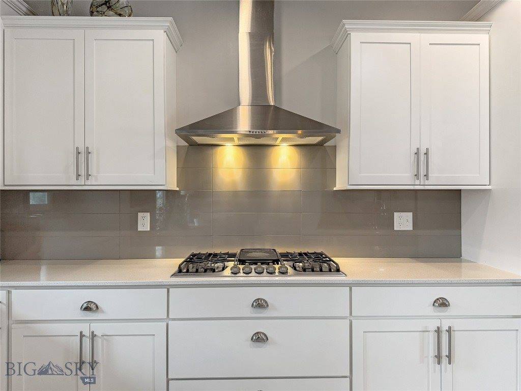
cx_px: 260
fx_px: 361
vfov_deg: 56.8
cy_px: 196
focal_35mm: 24
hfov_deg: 71.6
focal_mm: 6.76
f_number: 1.8
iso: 200
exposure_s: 1/120
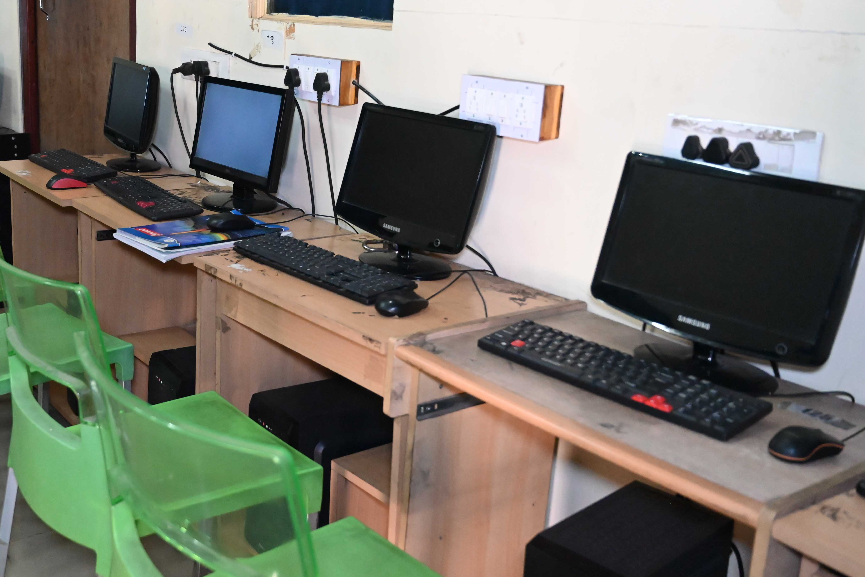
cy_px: 233
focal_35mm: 43
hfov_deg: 44.8
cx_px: 265
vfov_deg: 31.3
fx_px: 1027
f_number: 4
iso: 8000
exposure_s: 1/250
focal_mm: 29.5
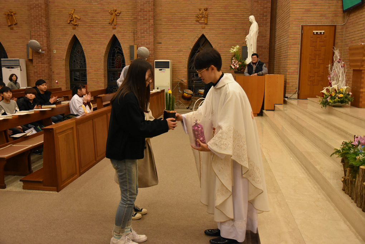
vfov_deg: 40.0
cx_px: 182
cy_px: 122
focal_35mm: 33
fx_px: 335
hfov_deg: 57.2
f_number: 4
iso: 2200
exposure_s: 1/60
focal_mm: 22
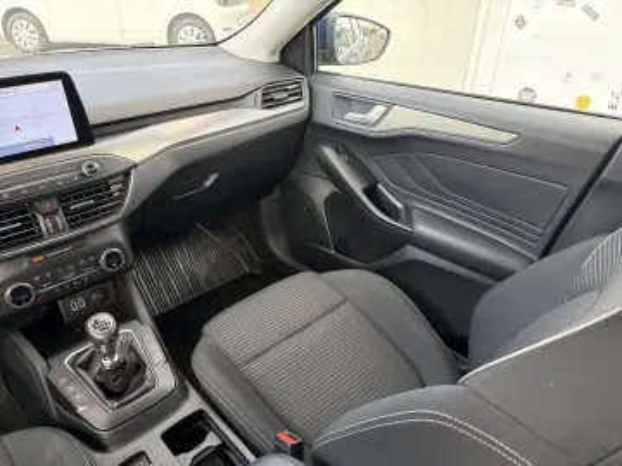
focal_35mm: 26
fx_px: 467
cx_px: 311
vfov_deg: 53.1
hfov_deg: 67.3
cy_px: 233
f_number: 1.6
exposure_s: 1/125
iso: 125
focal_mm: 5.96
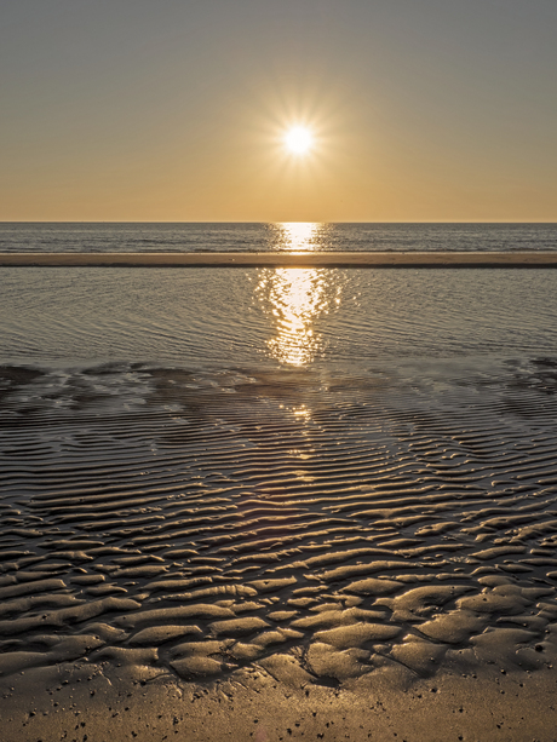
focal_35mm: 34
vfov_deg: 53.9
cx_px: 278
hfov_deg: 41.8
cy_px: 371
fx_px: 729
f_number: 13
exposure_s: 1/500
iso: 200
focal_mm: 17
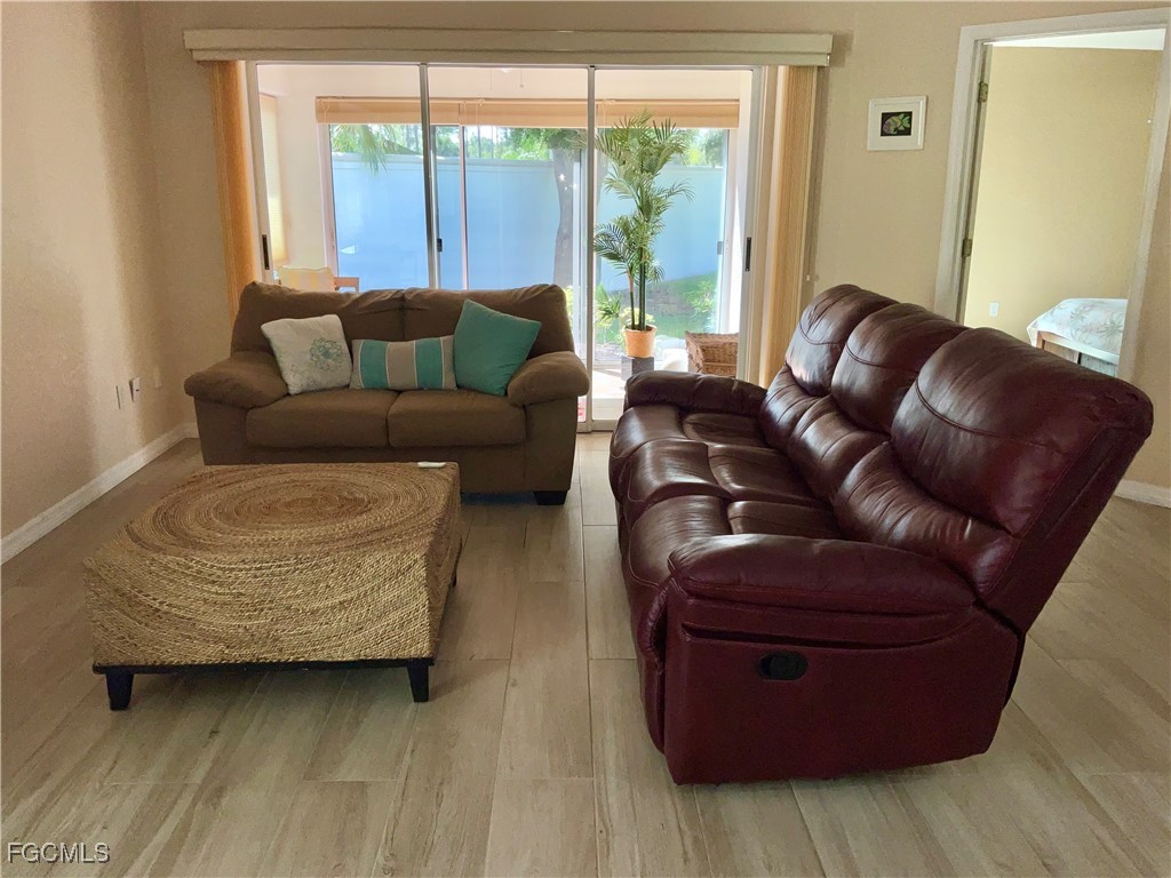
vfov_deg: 48.2
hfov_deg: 61.7
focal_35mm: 29
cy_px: 439
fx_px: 981
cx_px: 586
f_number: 1.8
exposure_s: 1/99
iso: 16
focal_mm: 3
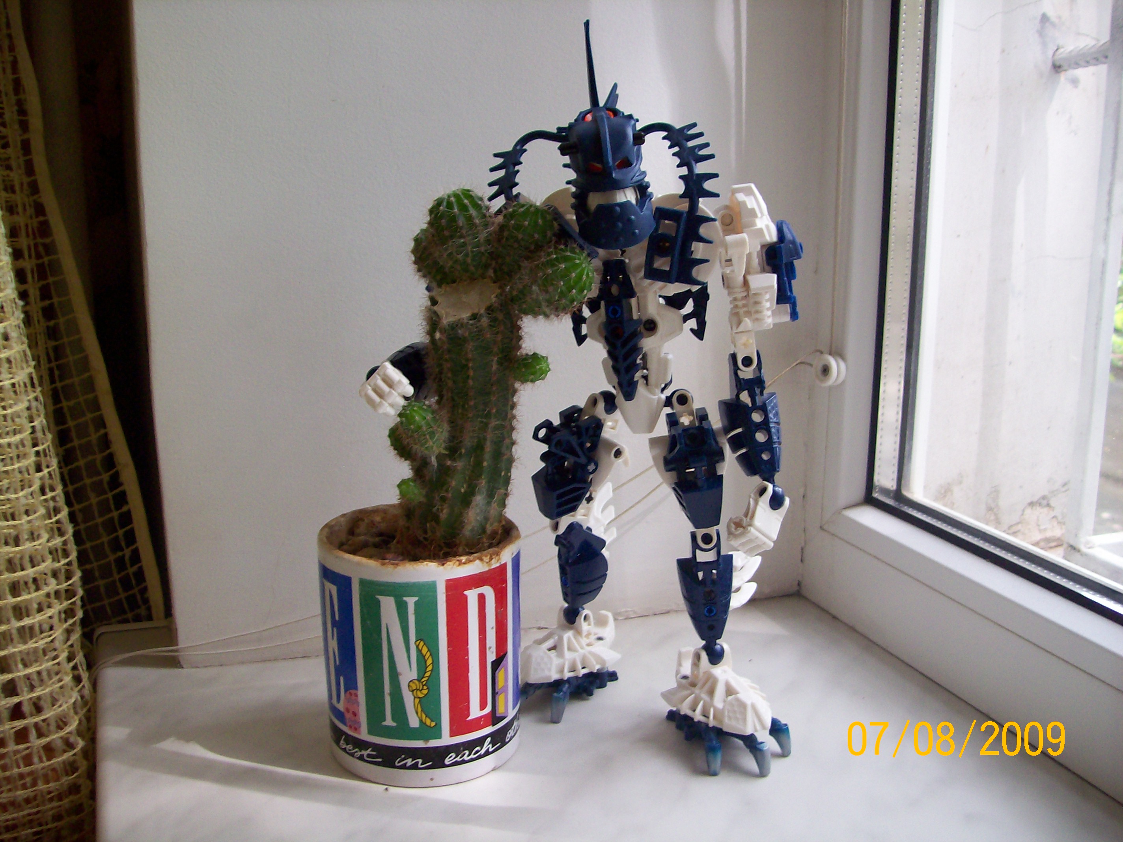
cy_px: 421
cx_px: 562
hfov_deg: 51.4
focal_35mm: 36
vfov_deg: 39.6
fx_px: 1168
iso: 80
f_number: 2.7
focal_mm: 6
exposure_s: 1/55.3
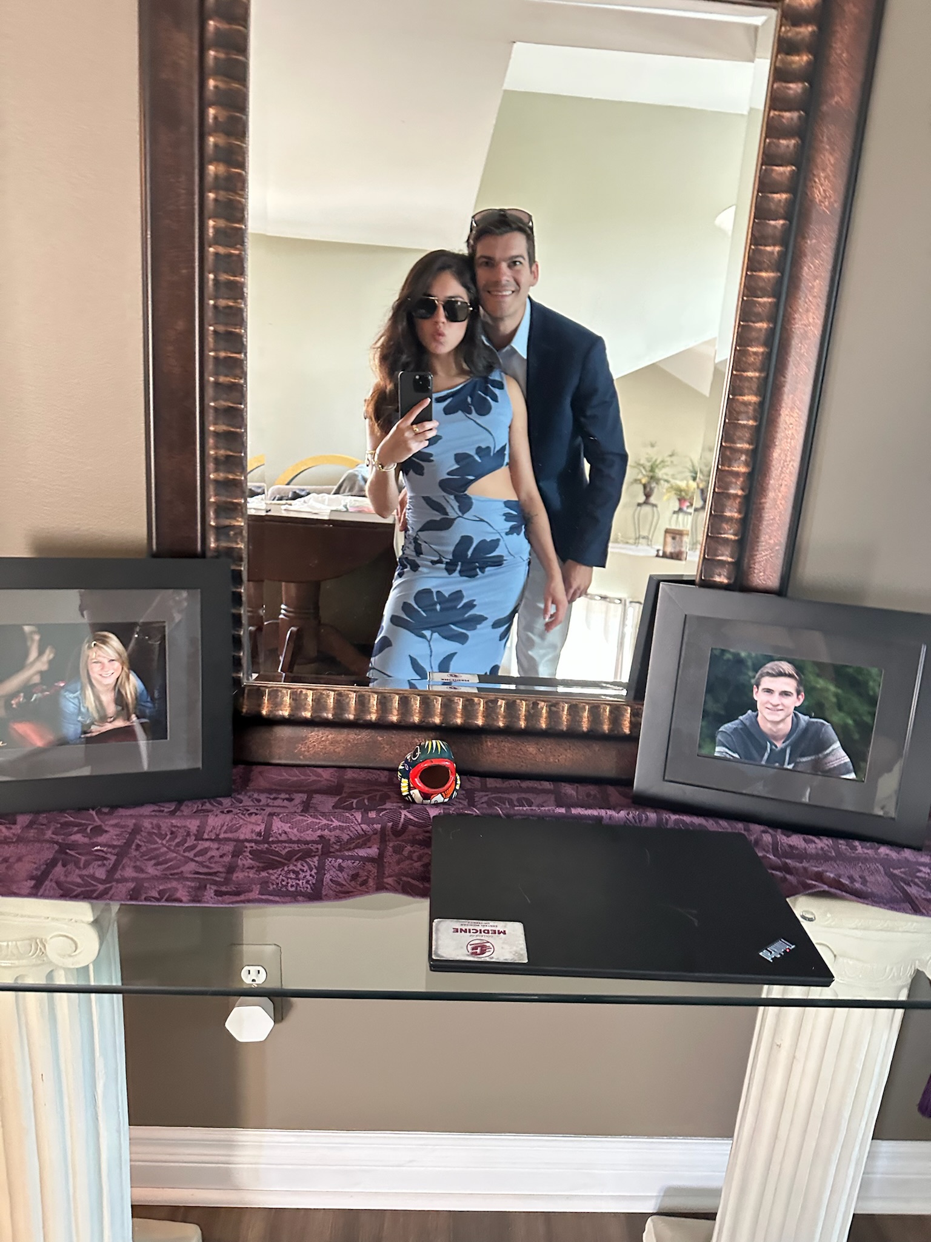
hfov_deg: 56.8
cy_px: 621
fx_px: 861
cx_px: 466
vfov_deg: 71.6
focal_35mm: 24
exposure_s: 1/60
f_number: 1.78
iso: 640
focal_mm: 6.86
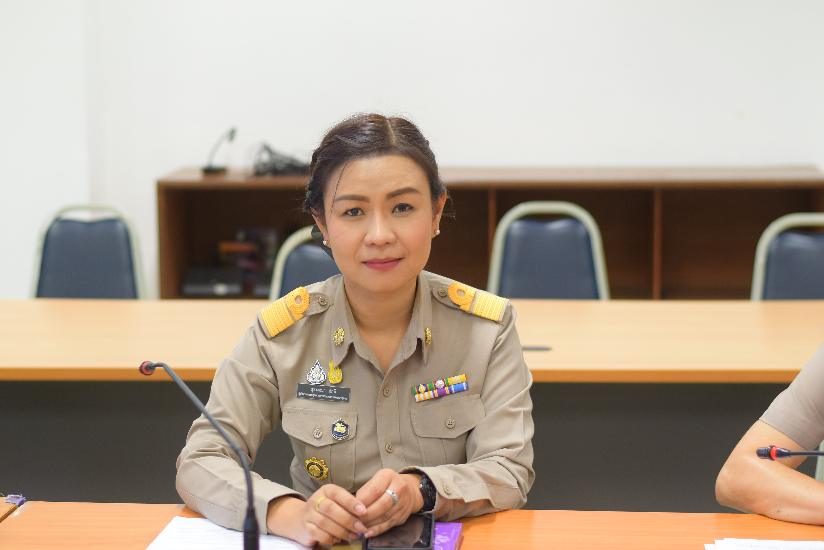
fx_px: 1717
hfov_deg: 27.0
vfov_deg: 18.2
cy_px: 275
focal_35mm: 75
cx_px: 412
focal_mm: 50
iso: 1000
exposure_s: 1/200
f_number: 2.8
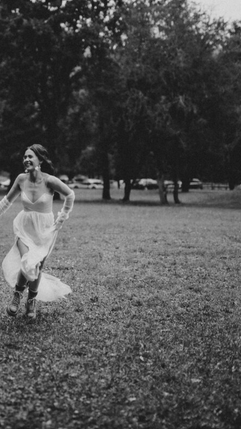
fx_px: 897
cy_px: 214
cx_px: 19
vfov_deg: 26.8
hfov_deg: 15.1
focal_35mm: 79
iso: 200
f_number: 1.4
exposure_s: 1/200
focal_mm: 50
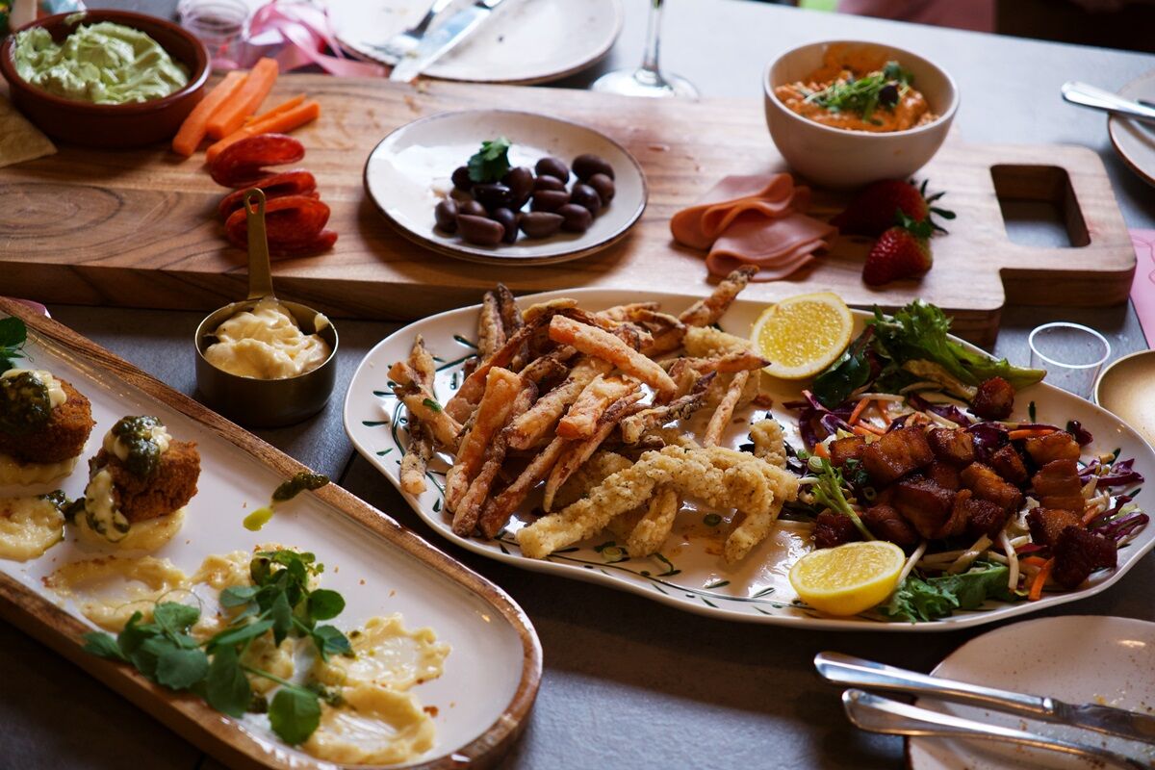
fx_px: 2406
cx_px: 578
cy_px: 385
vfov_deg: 18.2
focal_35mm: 75
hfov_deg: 27.0
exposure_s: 1/105
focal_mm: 50
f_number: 2.8
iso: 320
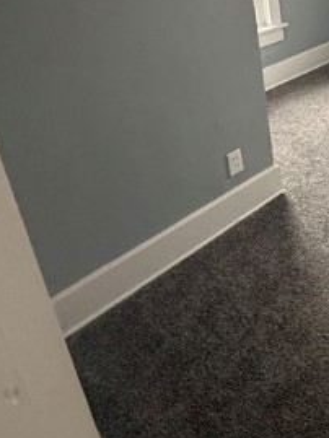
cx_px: 383
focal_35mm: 40
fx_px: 506
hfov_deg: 31.0
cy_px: 67
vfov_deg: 43.8
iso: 200
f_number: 2.2
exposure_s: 1/60
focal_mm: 2.22
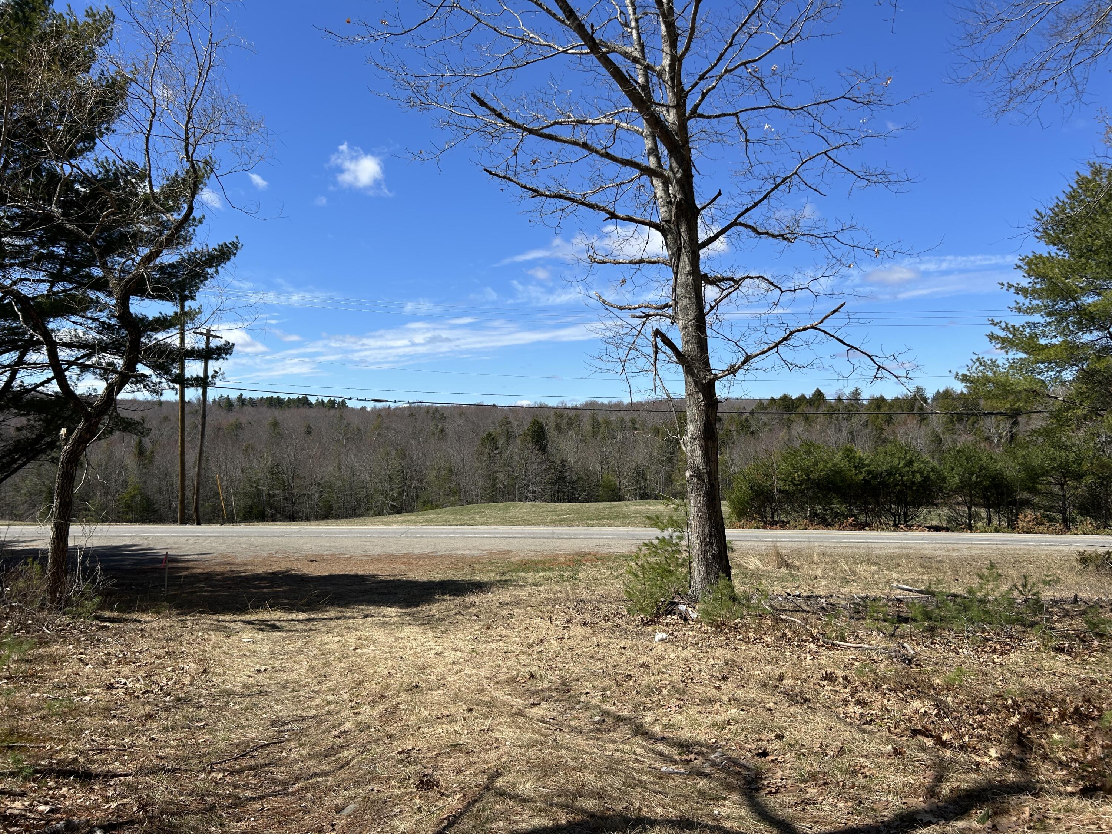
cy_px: 417
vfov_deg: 53.1
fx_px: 835
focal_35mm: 26
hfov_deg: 67.3
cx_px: 556
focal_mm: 5.7
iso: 50
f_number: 1.5
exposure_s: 1/4274
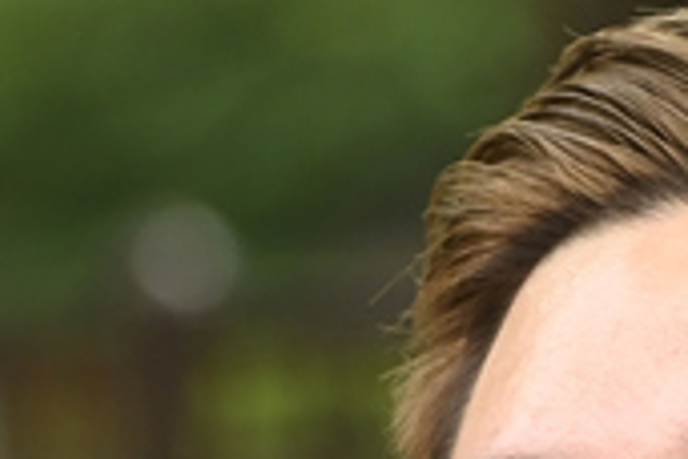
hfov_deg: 2.7
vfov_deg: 1.8
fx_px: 14332
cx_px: 917
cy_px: 799
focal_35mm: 750
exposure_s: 1/800
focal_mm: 200
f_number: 6.3
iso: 1250
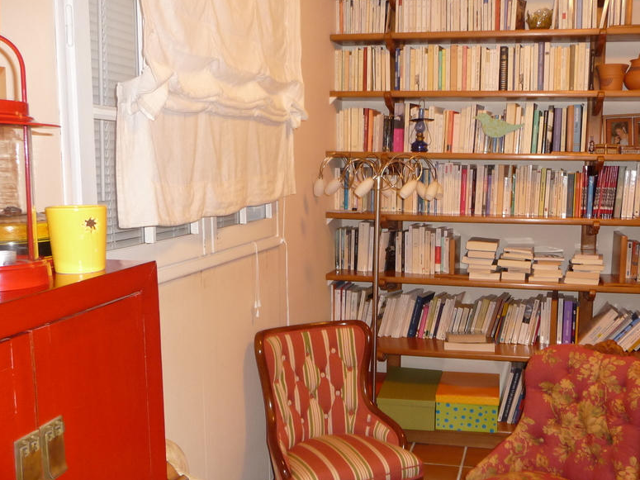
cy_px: 260
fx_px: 684
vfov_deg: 38.6
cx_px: 402
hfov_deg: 49.6
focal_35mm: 37
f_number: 3.3
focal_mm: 4.7
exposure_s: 1/8
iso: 160
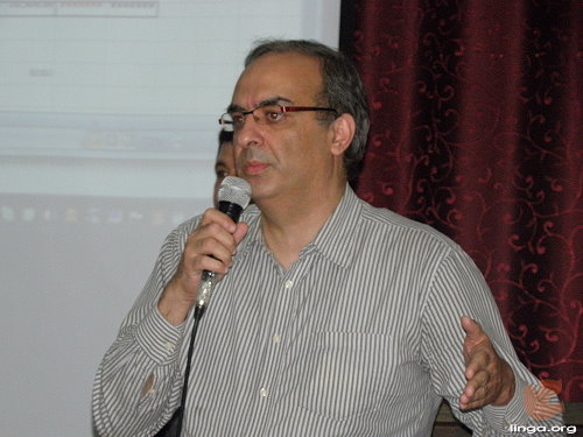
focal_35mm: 204
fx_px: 3436
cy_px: 218
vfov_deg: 7.3
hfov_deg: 9.7
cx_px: 292
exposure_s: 1/200
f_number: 4.5
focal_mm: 36.32
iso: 500
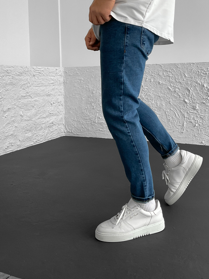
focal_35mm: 39
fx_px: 314
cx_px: 136
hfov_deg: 36.5
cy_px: 93
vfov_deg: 47.1
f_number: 1.8
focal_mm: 3
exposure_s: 1/115
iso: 64
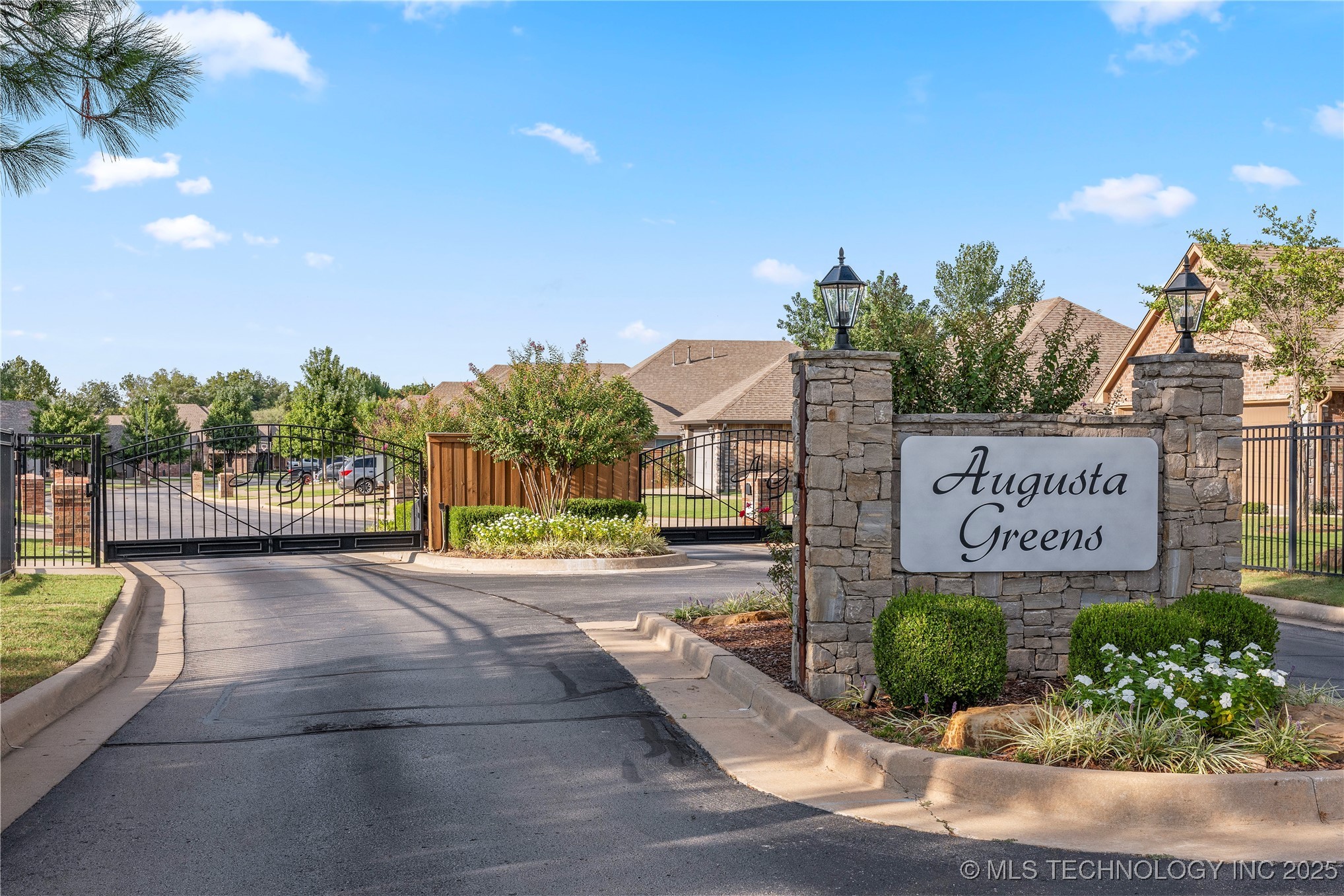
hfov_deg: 48.5
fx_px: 1493
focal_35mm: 40
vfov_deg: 33.4
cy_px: 448
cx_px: 672
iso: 640
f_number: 11
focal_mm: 40
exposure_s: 1/200
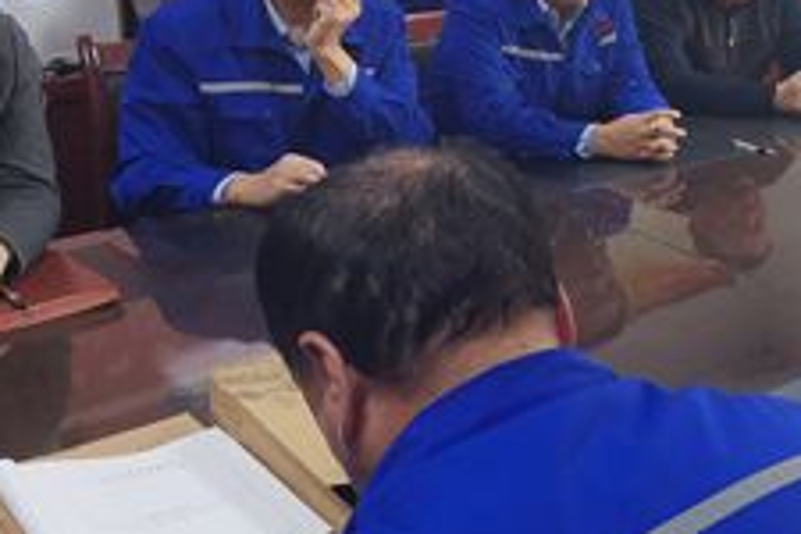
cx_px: 794
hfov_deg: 28.7
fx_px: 1468
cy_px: 98
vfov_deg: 20.4
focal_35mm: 66
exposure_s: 1/50
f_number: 1.8
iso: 200
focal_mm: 4.75
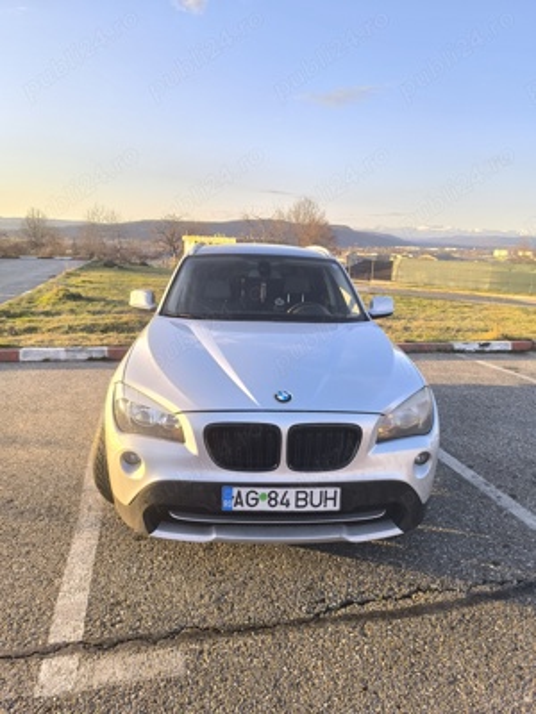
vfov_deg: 73.9
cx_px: 268
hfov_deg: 58.9
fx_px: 475
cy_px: 357
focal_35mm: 23
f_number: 1.65
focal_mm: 6.14
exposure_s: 1/165
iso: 50
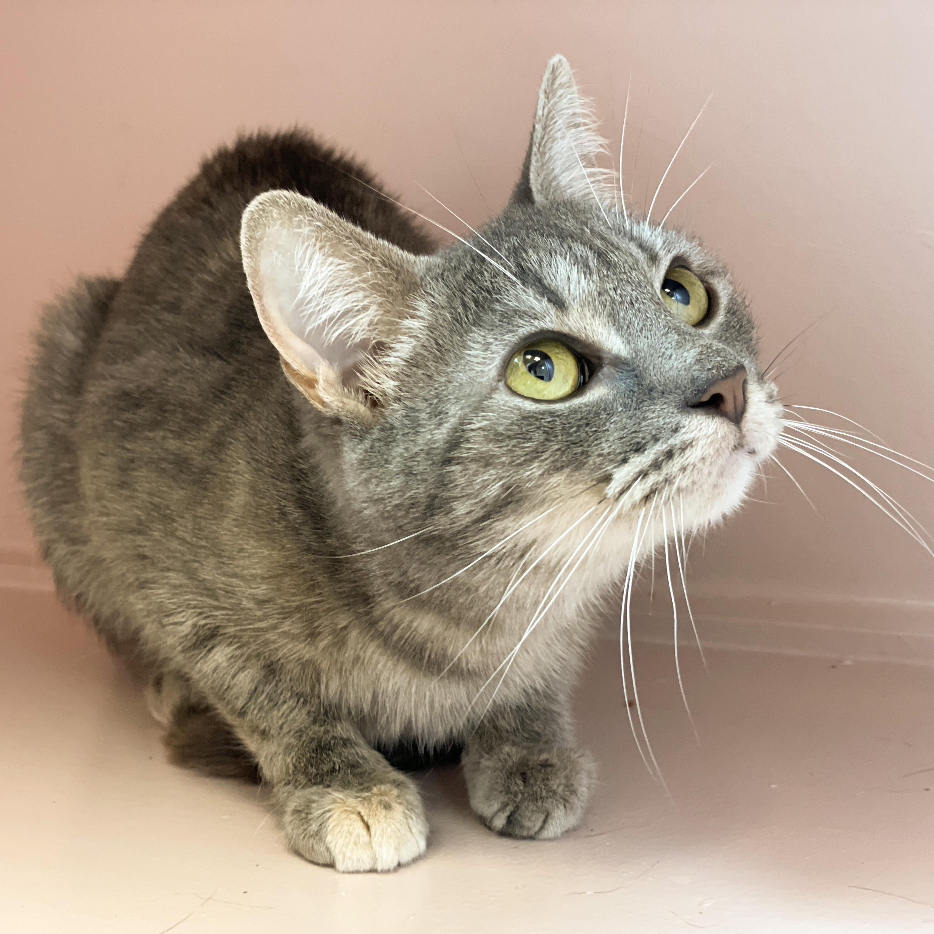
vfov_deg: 27.7
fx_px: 1893
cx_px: 408
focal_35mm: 62
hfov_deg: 27.7
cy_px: 472
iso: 250
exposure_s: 1/33
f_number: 2
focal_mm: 6
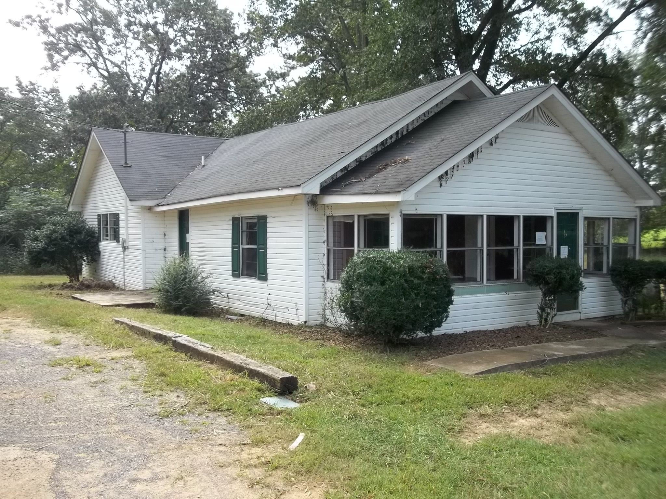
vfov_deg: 44.2
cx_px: 333
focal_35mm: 32
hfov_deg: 56.8
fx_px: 616
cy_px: 250
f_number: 2.9
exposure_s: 1/320
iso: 80
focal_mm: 5.7
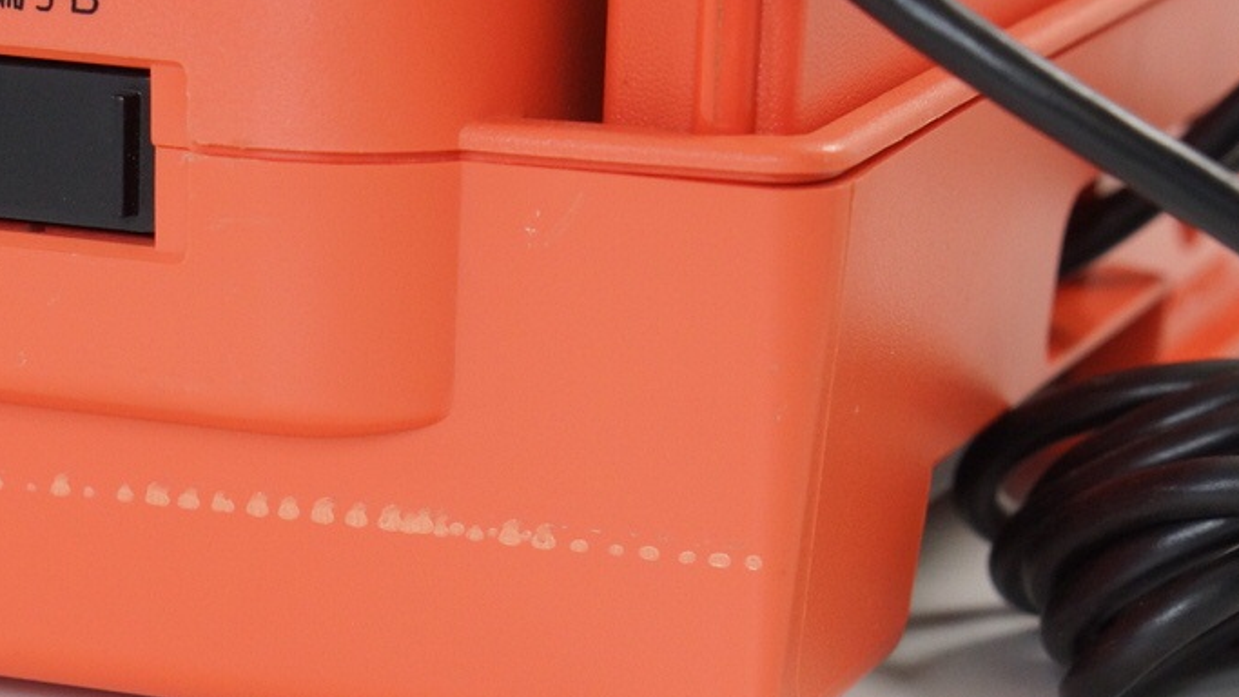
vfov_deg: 8.8
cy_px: 637
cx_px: 294
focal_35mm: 138
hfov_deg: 15.5
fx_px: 4533
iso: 1000
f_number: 6.3
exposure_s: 1/80
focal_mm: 50
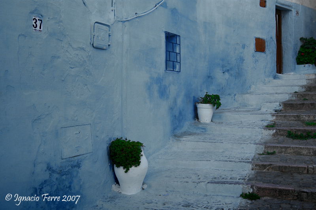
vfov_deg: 31.8
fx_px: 368
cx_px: 158
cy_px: 105
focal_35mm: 42
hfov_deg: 46.4
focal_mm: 28
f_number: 8
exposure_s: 1/125
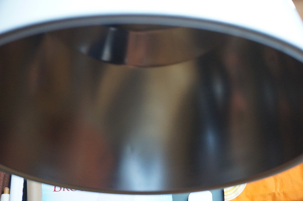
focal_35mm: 51
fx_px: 429
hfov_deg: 38.9
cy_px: 100
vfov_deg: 26.4
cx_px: 152
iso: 3200
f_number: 5
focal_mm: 34
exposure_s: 1/100
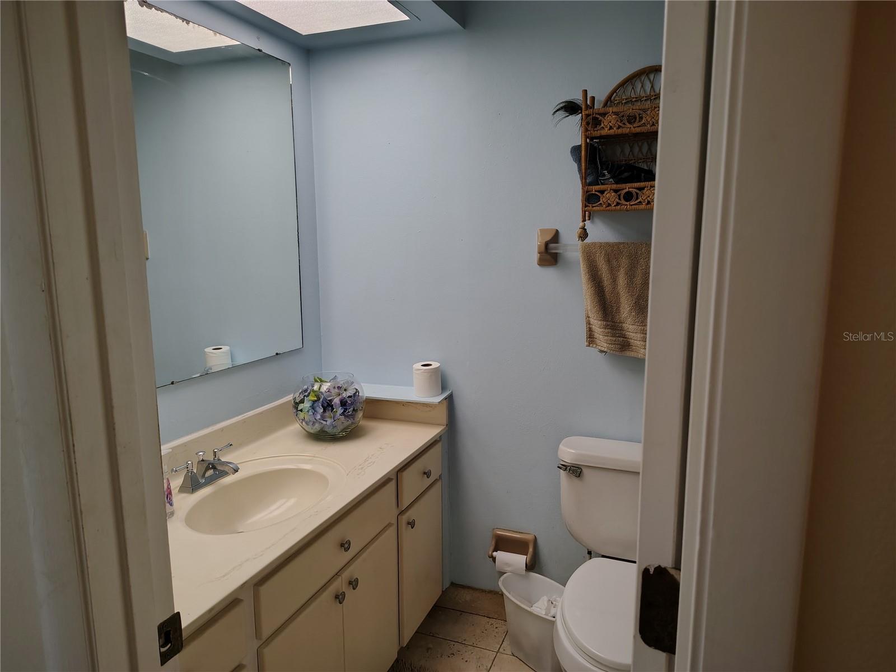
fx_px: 621
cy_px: 336
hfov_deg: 71.6
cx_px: 448
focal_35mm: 24
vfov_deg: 56.8
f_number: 1.8
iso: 1001
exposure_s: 1/60
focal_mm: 5.56
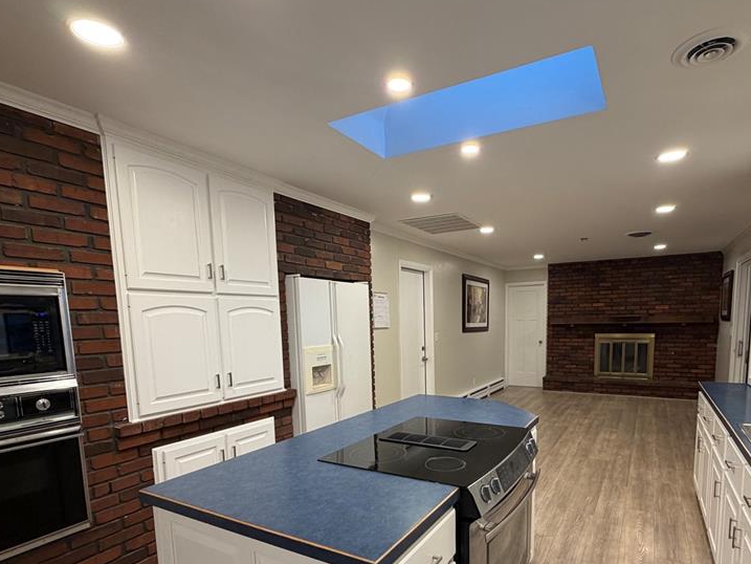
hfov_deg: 81.3
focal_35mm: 20
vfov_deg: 64.5
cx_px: 425
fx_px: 434
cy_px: 371
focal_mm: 2.22
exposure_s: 1/60
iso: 160
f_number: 2.2
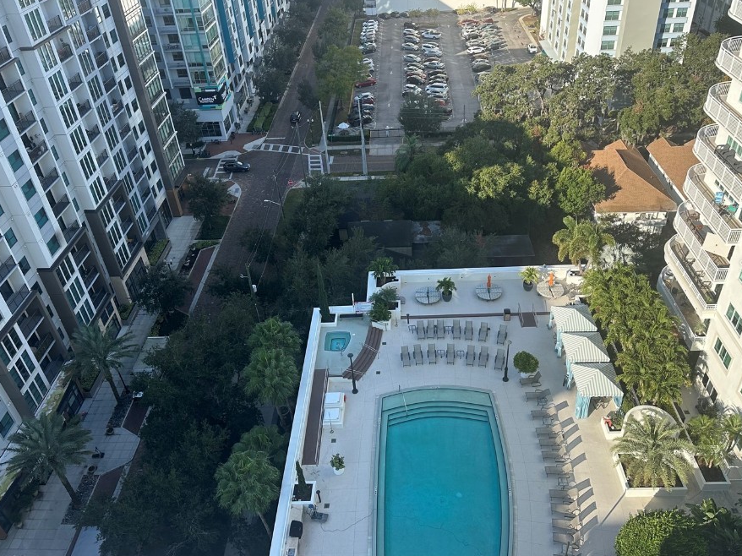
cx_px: 386
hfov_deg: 63.4
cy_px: 265
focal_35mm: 28
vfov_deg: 49.7
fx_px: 600
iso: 80
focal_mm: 6.86
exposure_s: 1/1916
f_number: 1.78
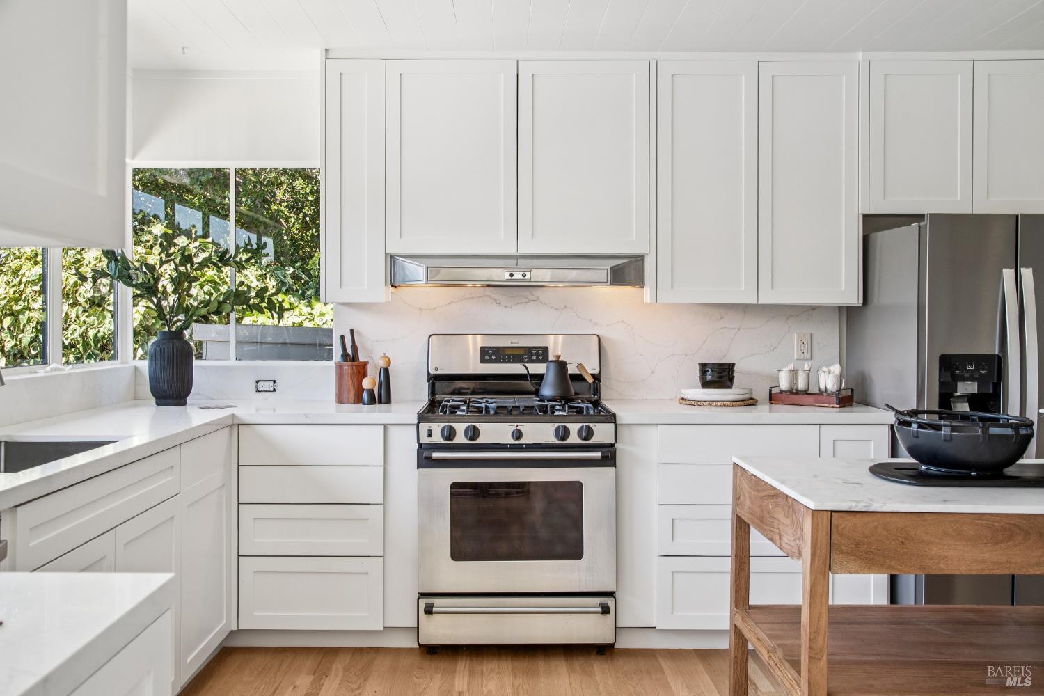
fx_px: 928
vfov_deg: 41.1
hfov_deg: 58.7
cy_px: 348
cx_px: 522
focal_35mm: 32
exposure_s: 1/50
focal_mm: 32
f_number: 8
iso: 400
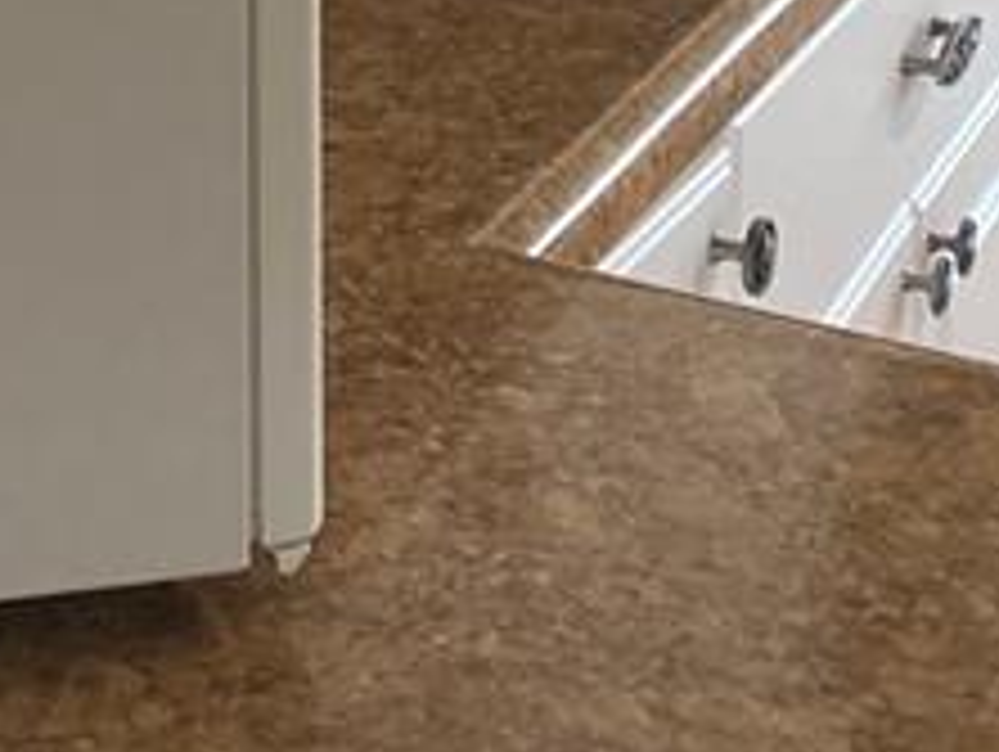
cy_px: -599
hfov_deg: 15.1
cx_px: 94
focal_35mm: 129
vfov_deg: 10.8
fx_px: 3727
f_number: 1.8
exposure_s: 1/60
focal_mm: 3.99
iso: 125
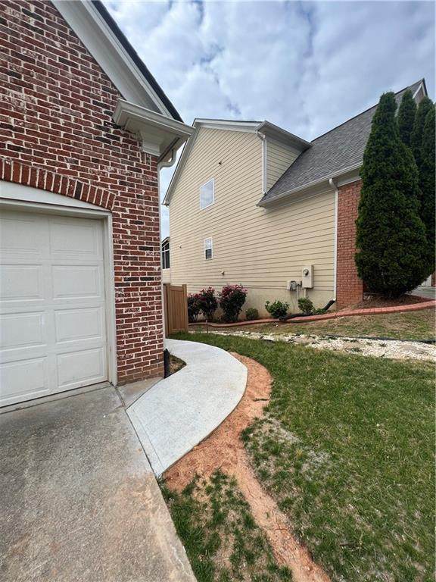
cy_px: 291
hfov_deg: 89.9
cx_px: 218
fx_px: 218
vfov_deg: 106.2
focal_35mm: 13
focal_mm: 1.57
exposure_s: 1/1393
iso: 32
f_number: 1.8
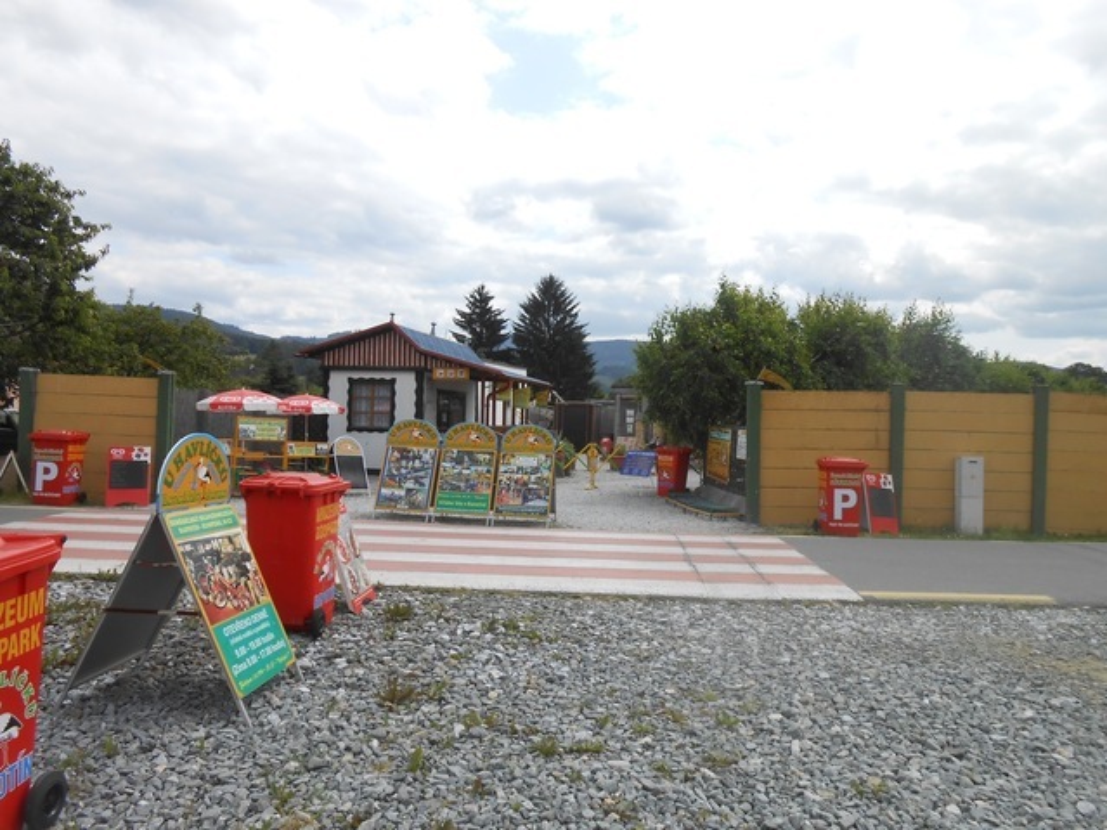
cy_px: 415
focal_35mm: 26
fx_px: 831
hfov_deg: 67.3
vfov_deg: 53.0
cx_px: 554
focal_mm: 4.6
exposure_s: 1/800
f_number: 3.5
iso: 80
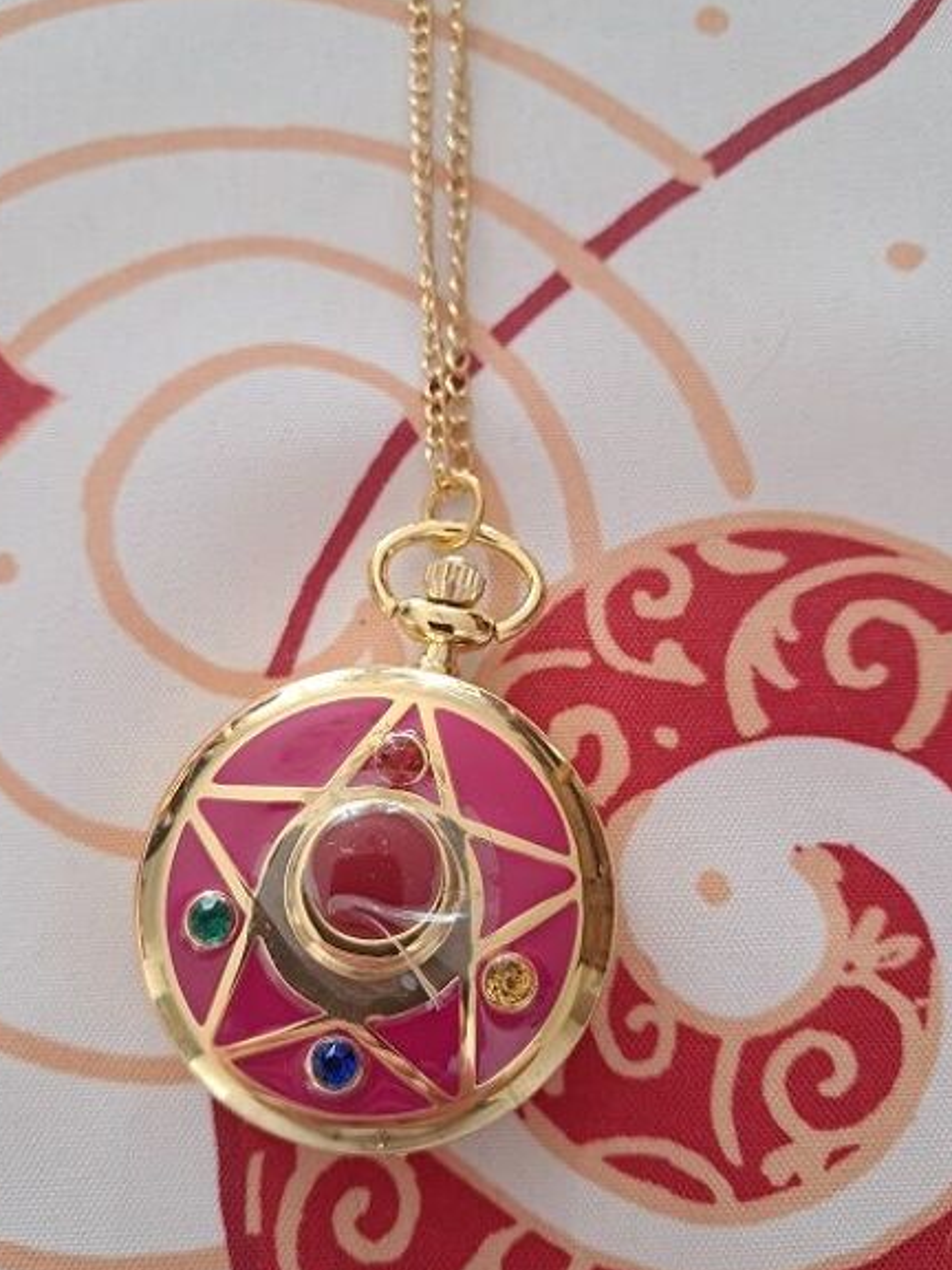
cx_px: 461
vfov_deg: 59.9
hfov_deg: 46.8
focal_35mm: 30
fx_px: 1100
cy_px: 688
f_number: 1.8
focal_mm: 4
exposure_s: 1/50
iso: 80
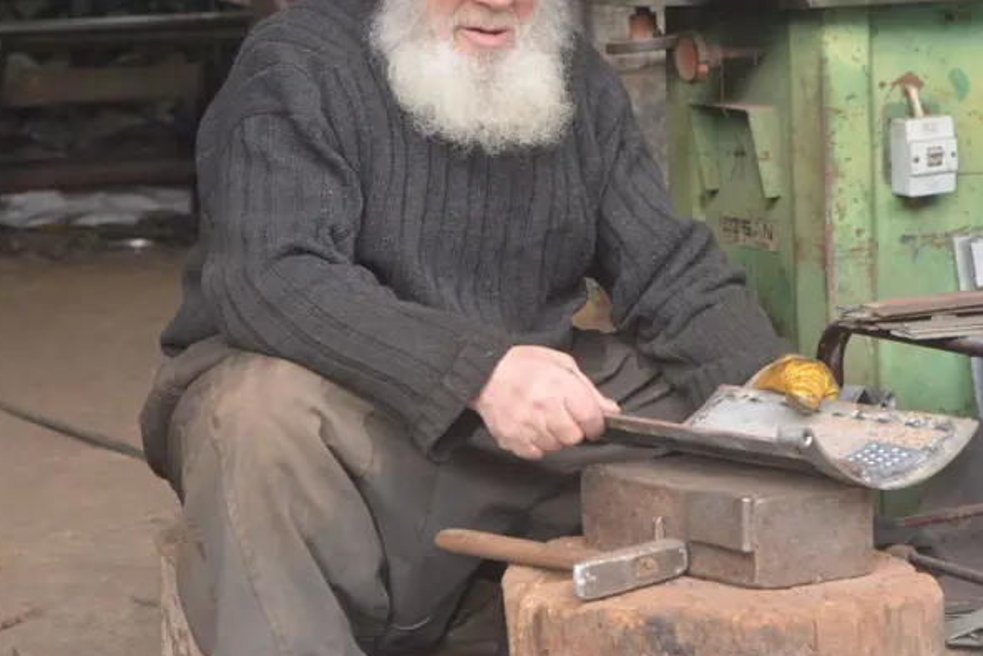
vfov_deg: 13.1
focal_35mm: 104
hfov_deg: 19.6
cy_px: 180
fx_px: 2840
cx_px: 520
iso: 2500
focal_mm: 70
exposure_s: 1/125
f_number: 6.3
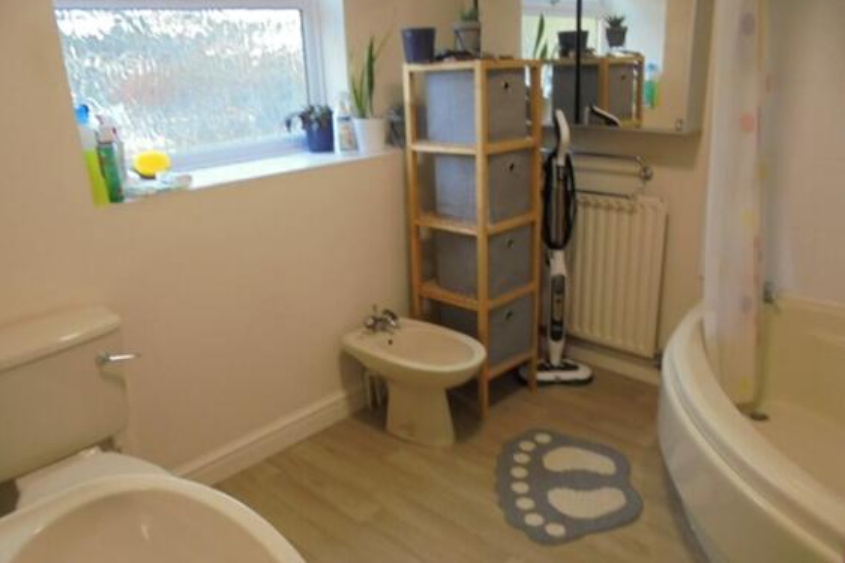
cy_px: 291
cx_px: 410
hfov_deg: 65.5
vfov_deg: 46.4
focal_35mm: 28
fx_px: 657
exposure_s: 1/30
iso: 200
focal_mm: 4.6
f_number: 3.5
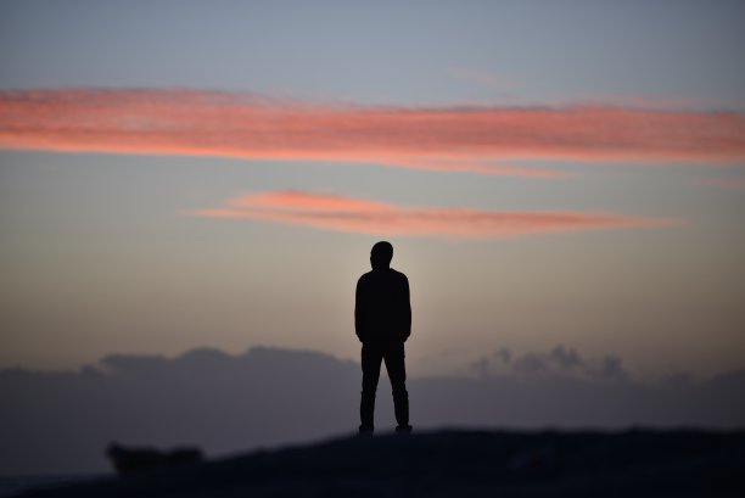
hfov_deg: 10.3
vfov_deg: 6.9
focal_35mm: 200
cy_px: 249
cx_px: 372
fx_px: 4142
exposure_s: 1/50
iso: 100
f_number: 2.8
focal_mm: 200
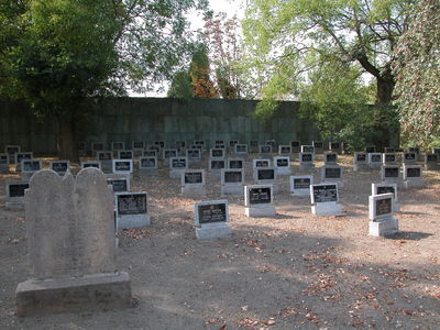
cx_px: 220
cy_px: 165
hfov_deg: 52.6
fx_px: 445
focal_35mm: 35
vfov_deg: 40.7
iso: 100
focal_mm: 8.9
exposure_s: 1/153
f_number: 4.5
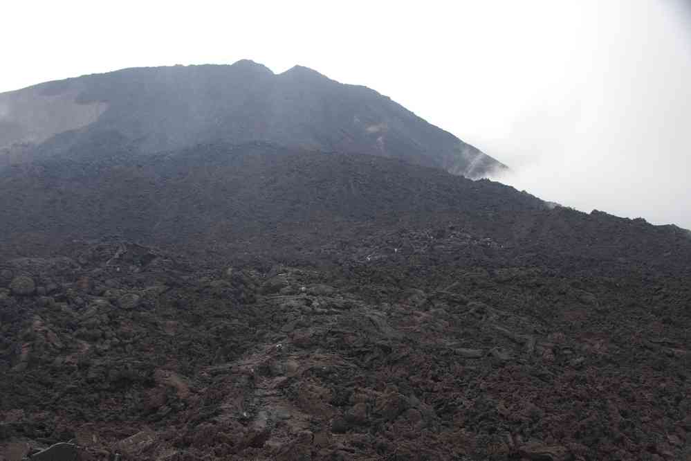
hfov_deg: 48.1
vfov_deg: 33.1
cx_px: 346
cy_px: 230
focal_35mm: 40
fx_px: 774
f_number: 7.1
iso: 200
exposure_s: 1/50
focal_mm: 26.9
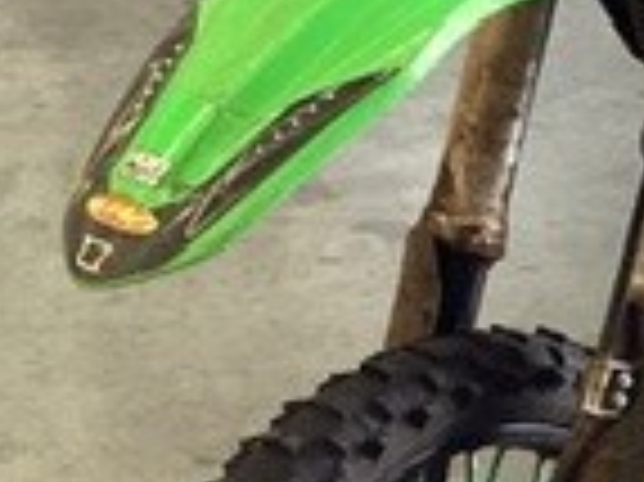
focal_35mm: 139
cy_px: 216
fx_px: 2584
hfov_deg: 13.9
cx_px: 716
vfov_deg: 10.7
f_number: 2.4
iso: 64
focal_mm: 3.3
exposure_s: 1/60
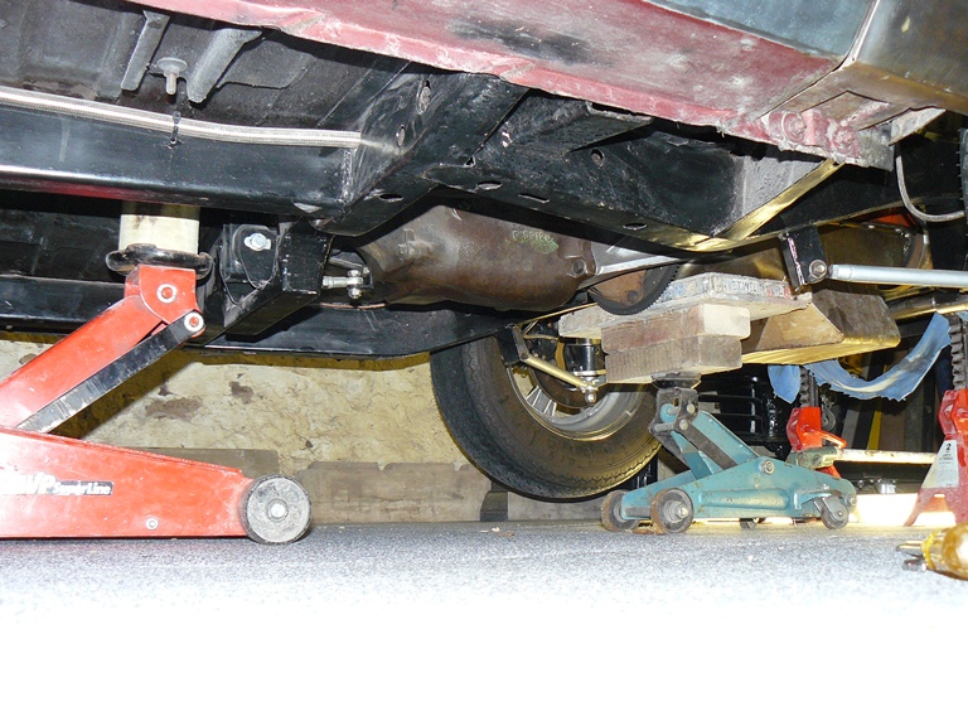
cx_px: 484
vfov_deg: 39.7
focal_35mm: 36
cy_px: 363
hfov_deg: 51.4
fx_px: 1007
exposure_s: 1/30
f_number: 2.8
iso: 200
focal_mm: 6
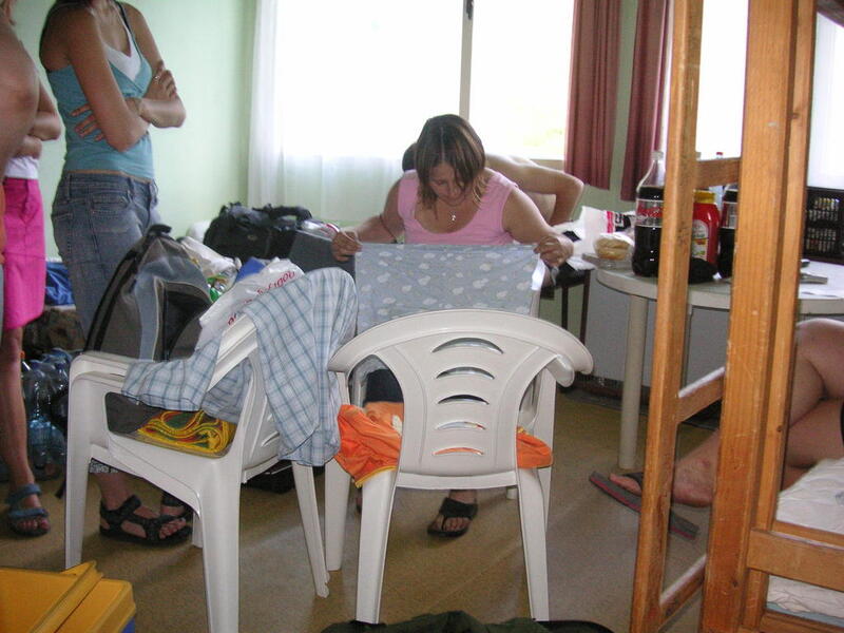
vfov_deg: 38.7
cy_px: 316
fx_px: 902
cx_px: 422
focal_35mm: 37
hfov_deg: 50.1
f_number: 2.8
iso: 160
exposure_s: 1/45
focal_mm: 6.1
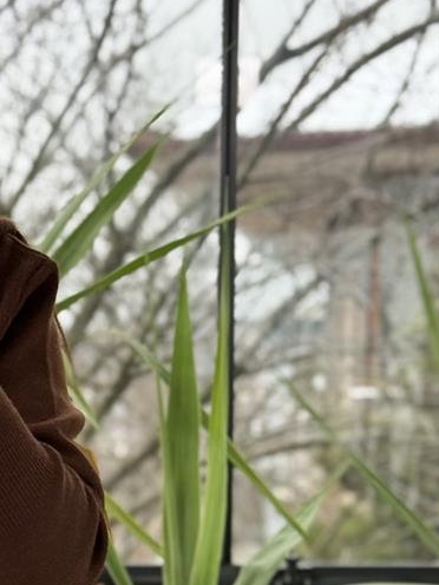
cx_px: -146
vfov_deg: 15.0
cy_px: 576
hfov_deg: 11.2
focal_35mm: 129
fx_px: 2181
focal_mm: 6.76
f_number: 1.78
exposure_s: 1/357
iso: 100
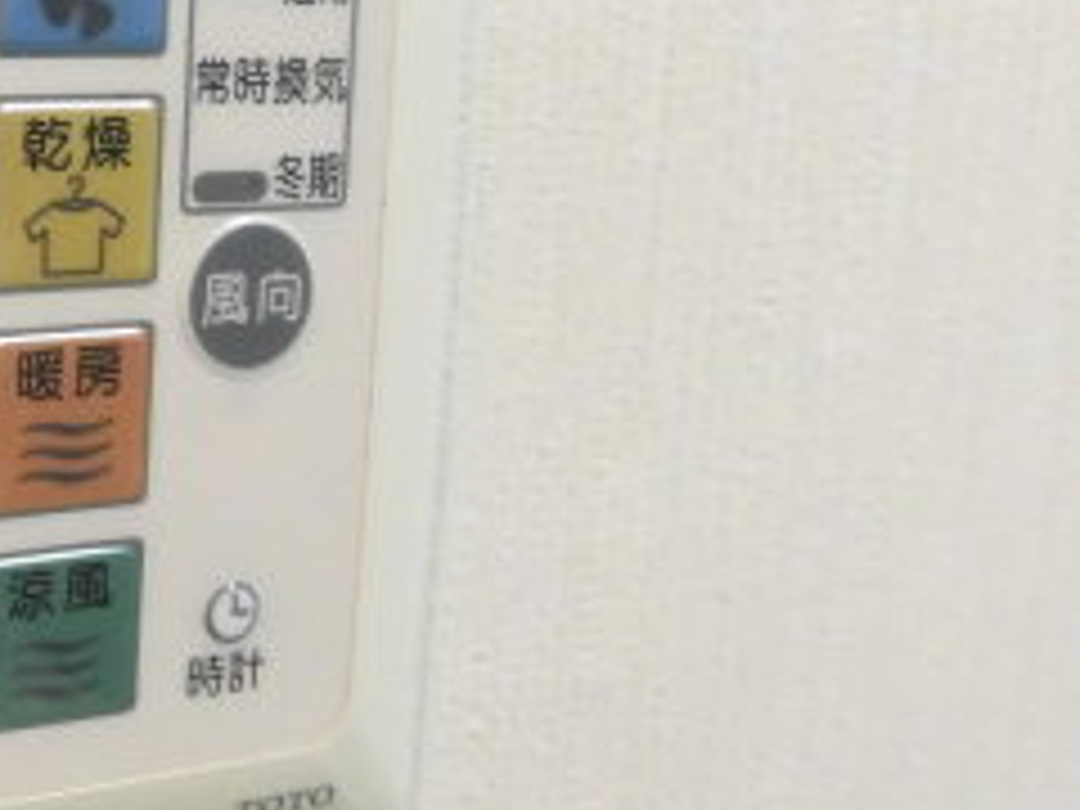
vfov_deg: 22.9
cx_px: -153
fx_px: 1997
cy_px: 351
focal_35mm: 64
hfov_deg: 27.3
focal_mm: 4.3
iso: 400
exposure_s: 1/30
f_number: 3.1
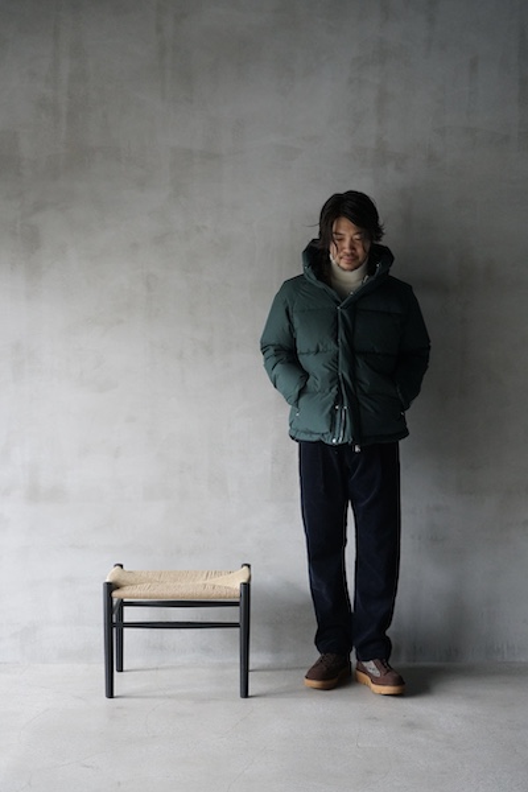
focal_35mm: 54
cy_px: 396
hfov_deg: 25.1
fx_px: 1188
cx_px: 264
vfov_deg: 36.9
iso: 4000
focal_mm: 54
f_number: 4
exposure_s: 1/160
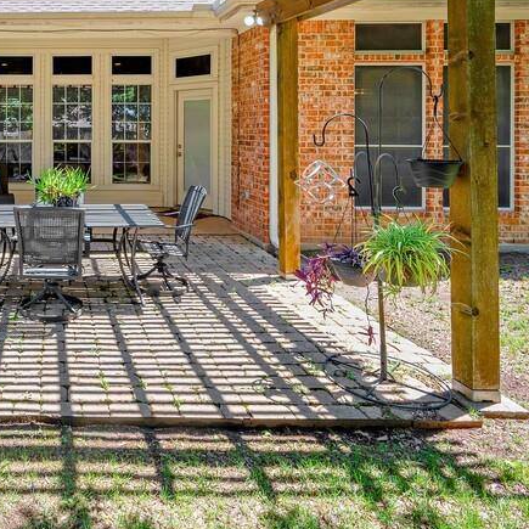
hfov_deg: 50.2
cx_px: 43
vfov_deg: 54.6
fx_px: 484
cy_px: 132
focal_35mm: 28
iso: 100
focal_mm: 14
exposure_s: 1/80
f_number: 8
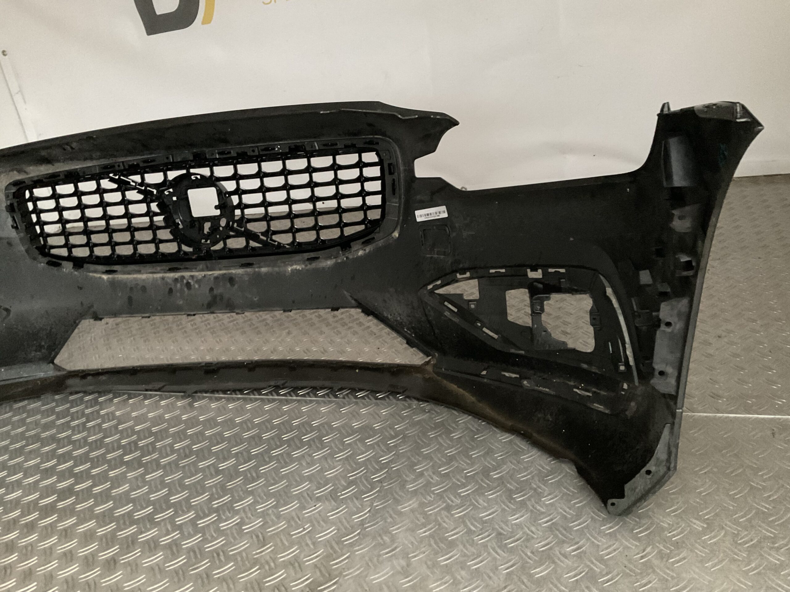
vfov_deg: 48.2
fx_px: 662
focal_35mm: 29
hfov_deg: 61.7
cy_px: 296
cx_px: 395
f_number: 1.8
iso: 500
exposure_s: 1/20
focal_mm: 3
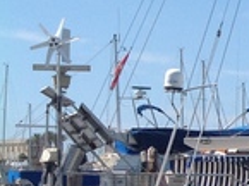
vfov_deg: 8.5
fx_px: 1249
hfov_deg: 9.9
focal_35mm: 174
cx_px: 616
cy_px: 150
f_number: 2.4
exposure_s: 1/2016
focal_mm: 4.28
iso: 50
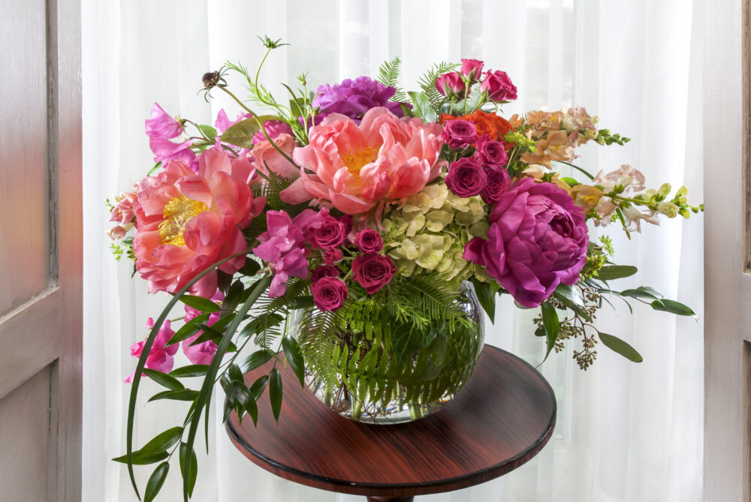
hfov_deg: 37.8
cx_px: 376
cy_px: 251
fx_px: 1096
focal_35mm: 52
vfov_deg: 25.8
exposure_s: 1/3
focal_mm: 35
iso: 100
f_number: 11
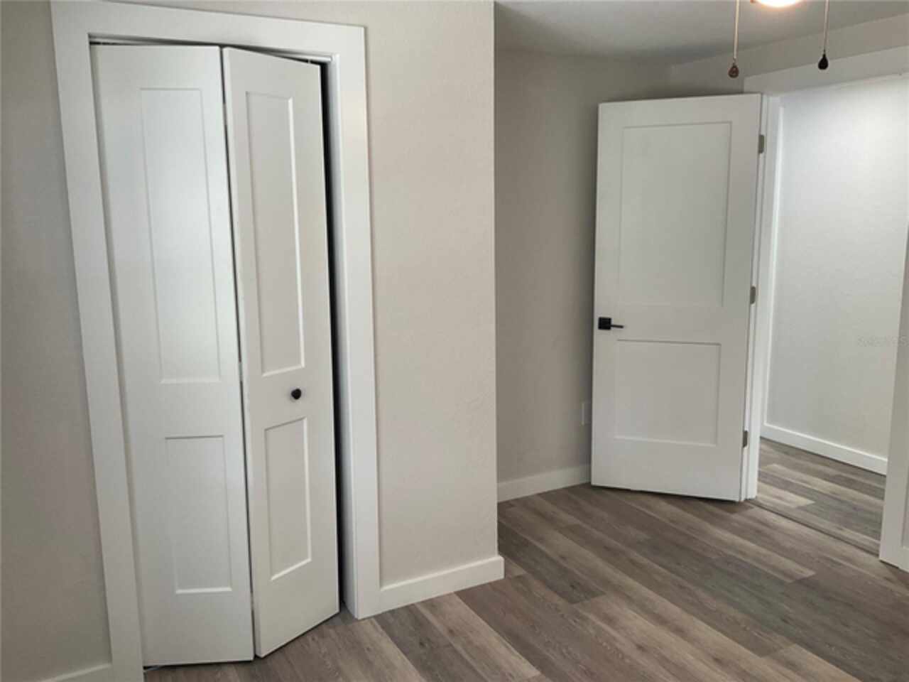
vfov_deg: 48.2
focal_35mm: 29
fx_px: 762
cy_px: 341
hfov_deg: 61.7
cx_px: 454
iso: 50
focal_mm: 3
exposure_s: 1/60
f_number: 1.8
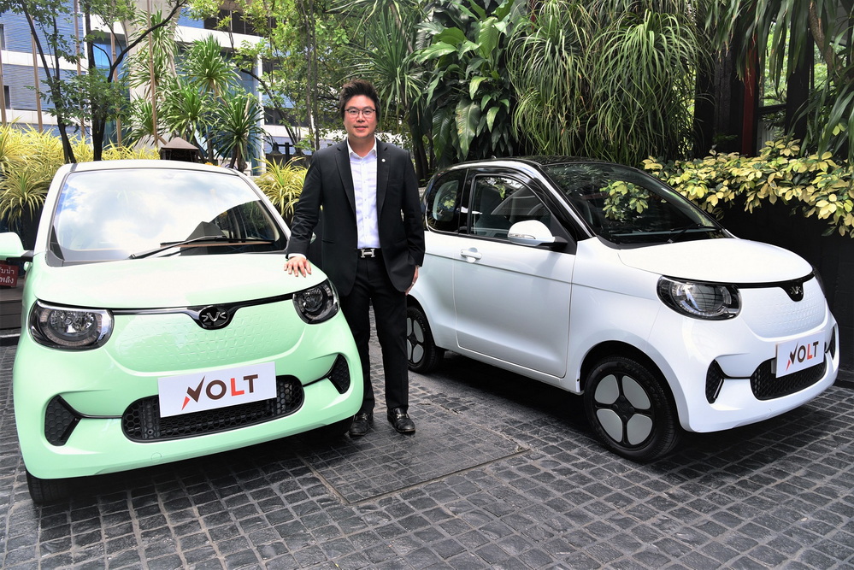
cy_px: 285
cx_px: 427
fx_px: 570
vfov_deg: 53.2
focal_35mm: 24
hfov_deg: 73.7
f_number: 7.1
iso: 200
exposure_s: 1/60
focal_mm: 24
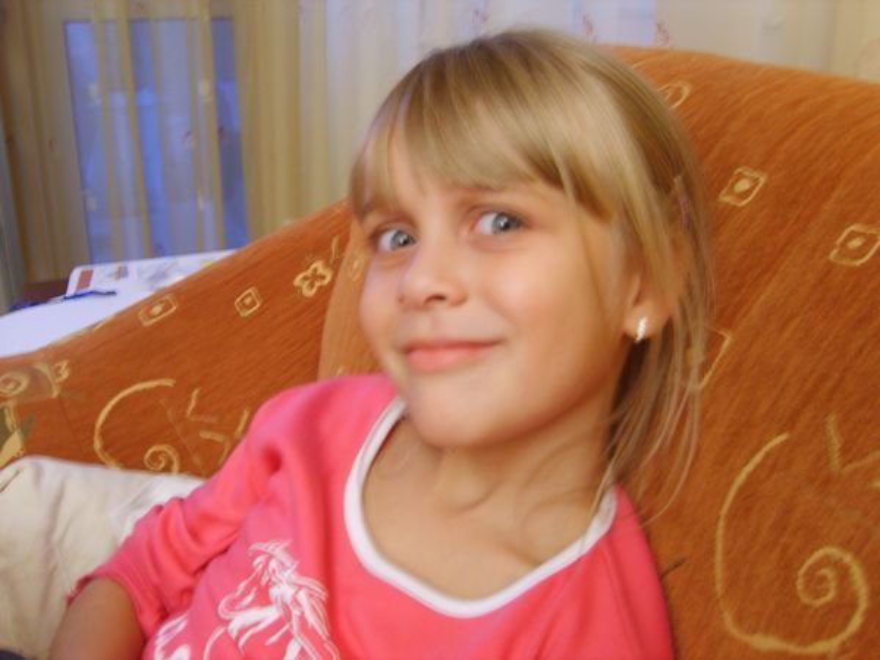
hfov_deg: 52.6
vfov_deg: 40.7
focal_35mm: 35
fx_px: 890
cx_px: 440
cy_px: 330
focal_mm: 5.8
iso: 139
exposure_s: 1/4
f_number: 2.8
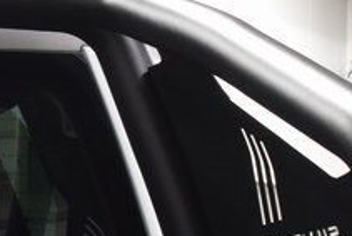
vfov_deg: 7.6
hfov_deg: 10.7
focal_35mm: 175
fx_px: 1712
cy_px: 466
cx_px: -354
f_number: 6.3
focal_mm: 24
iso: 1250
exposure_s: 1/15
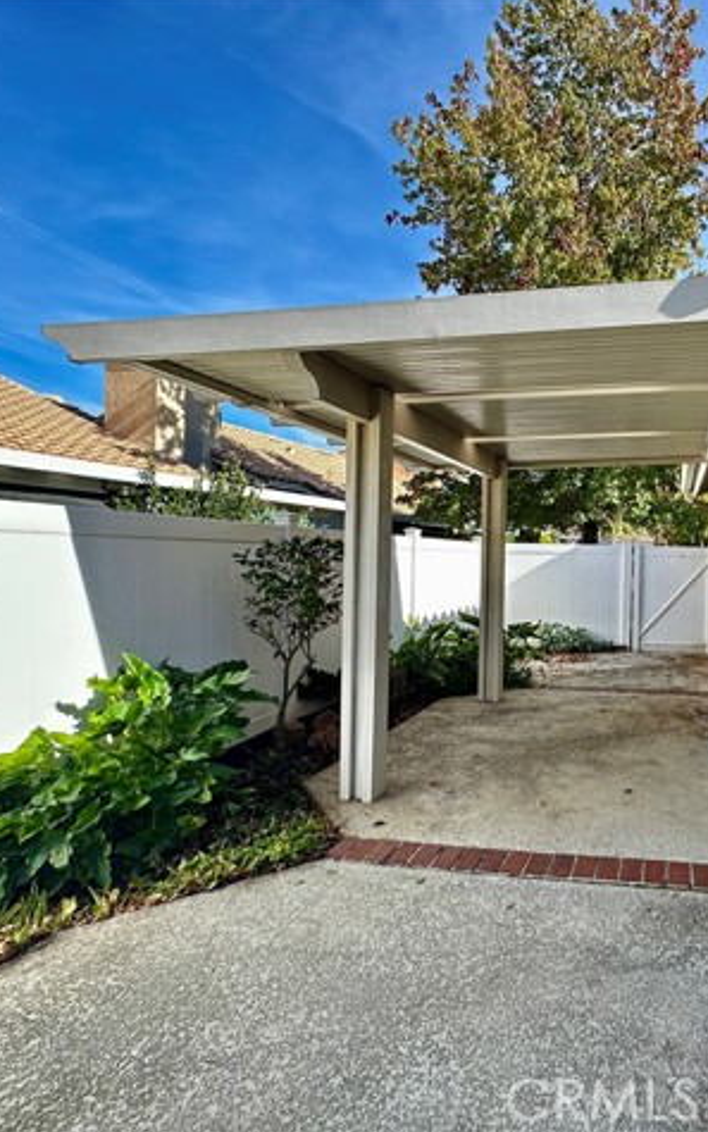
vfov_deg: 85.1
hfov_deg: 54.4
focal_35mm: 20
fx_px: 617
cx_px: 594
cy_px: 562
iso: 40
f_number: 2.2
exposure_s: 1/694
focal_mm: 2.22
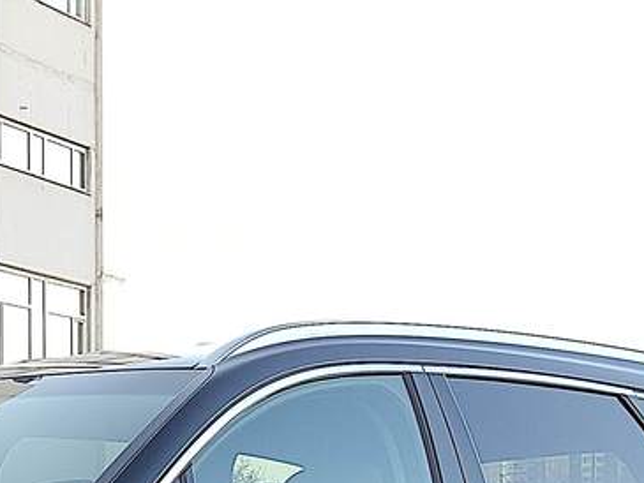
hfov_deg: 16.4
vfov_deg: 12.4
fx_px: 2140
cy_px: 651
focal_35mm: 115
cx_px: -127
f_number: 1.79
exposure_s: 1/120
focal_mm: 4.71
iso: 56
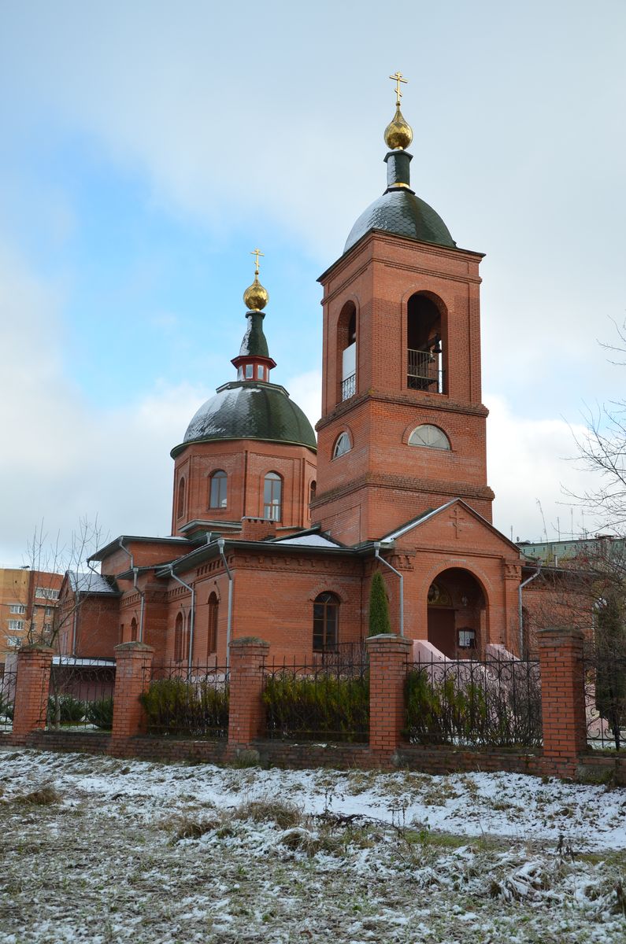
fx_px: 982
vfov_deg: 51.4
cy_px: 472
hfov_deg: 35.3
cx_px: 313
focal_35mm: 38
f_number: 8
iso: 200
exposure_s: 1/250
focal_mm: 25
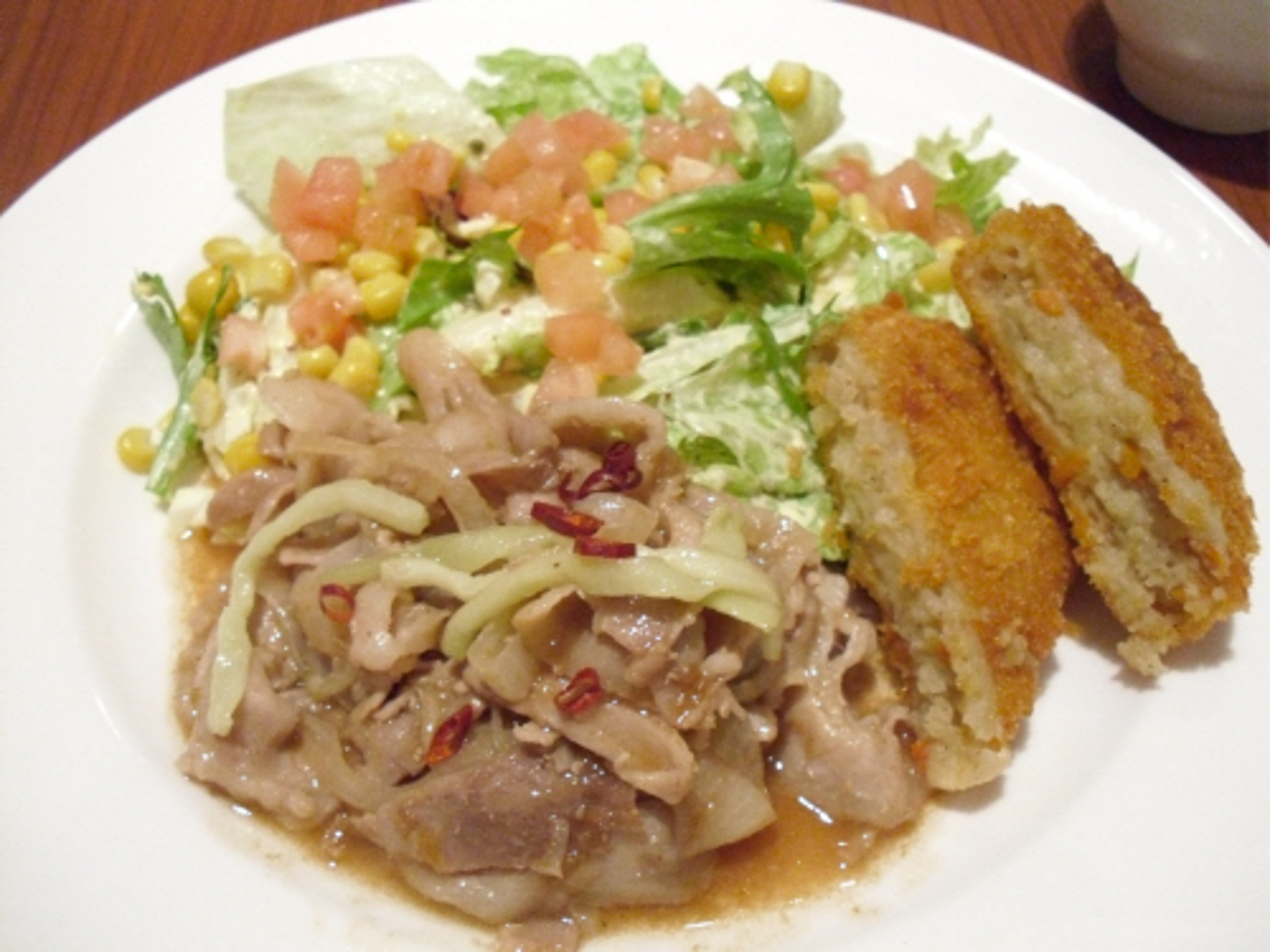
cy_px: 476
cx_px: 635
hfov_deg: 52.6
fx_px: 1284
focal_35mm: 35
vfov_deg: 40.7
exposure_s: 1/19
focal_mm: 6.3
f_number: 3
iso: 800
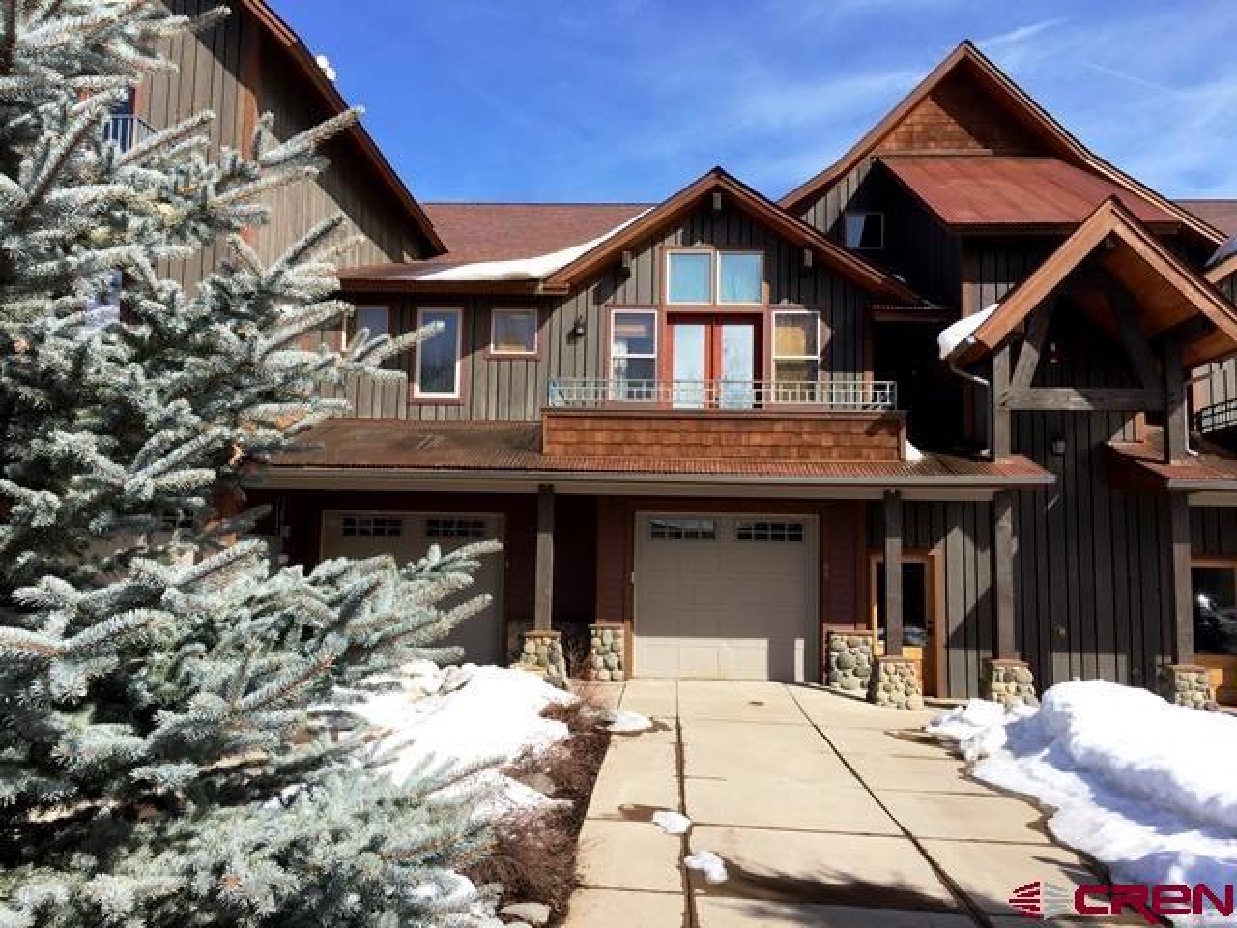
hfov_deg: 61.7
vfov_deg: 48.2
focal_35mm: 29
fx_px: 1036
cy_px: 464
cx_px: 618
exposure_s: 1/1582
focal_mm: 4.15
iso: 32
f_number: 2.2
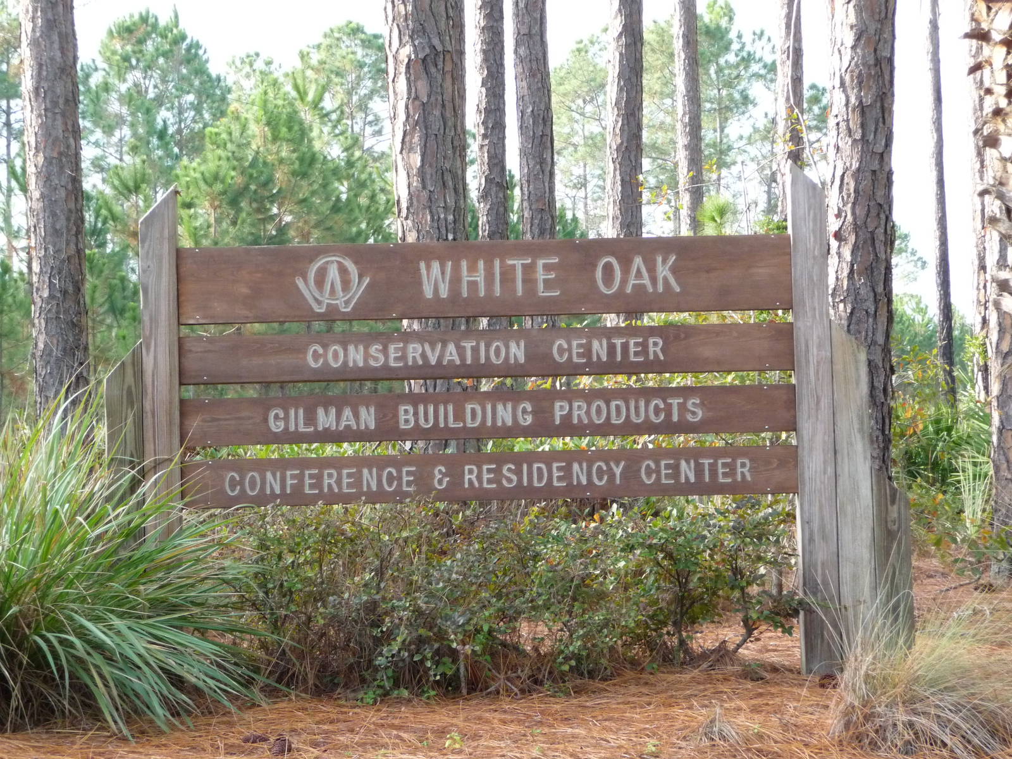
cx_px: 506
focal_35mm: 96
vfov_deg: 15.4
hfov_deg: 20.4
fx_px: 2807
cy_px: 380
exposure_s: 1/125
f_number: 4.7
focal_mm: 16.3
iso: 400
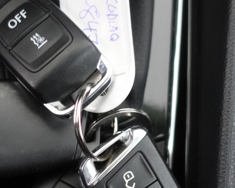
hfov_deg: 32.3
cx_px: 89
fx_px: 403
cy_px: 139
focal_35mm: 58
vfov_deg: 25.9
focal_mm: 9.4
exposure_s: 1/50
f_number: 1.8
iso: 3200
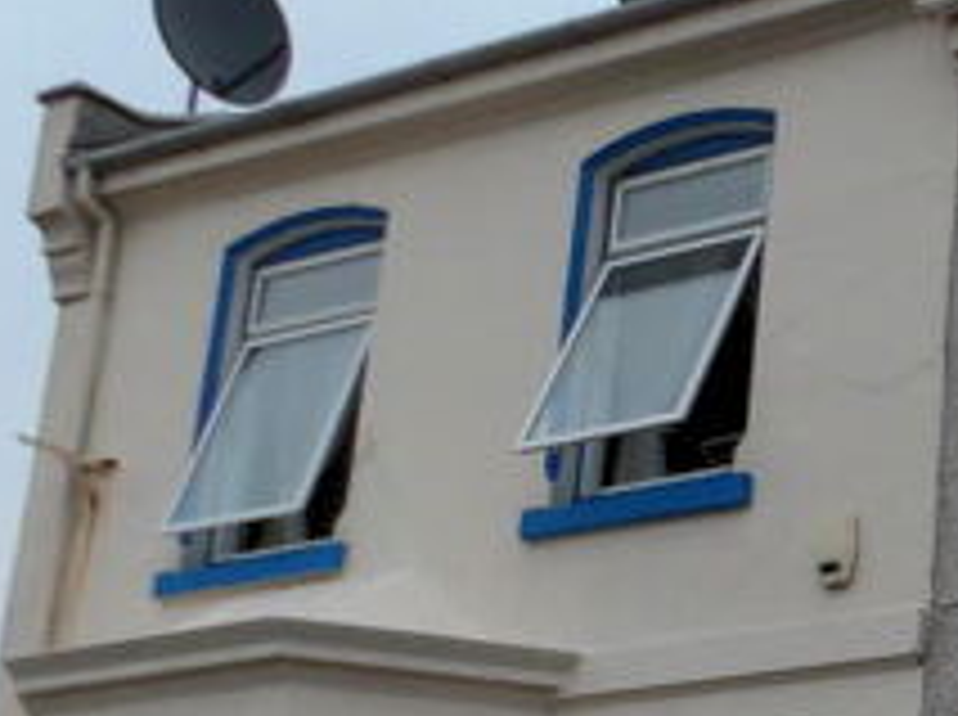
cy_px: 691
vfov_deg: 18.2
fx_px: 2183
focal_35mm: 79
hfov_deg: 21.8
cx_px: 1304
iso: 100
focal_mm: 4.3
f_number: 4.1
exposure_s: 1/137
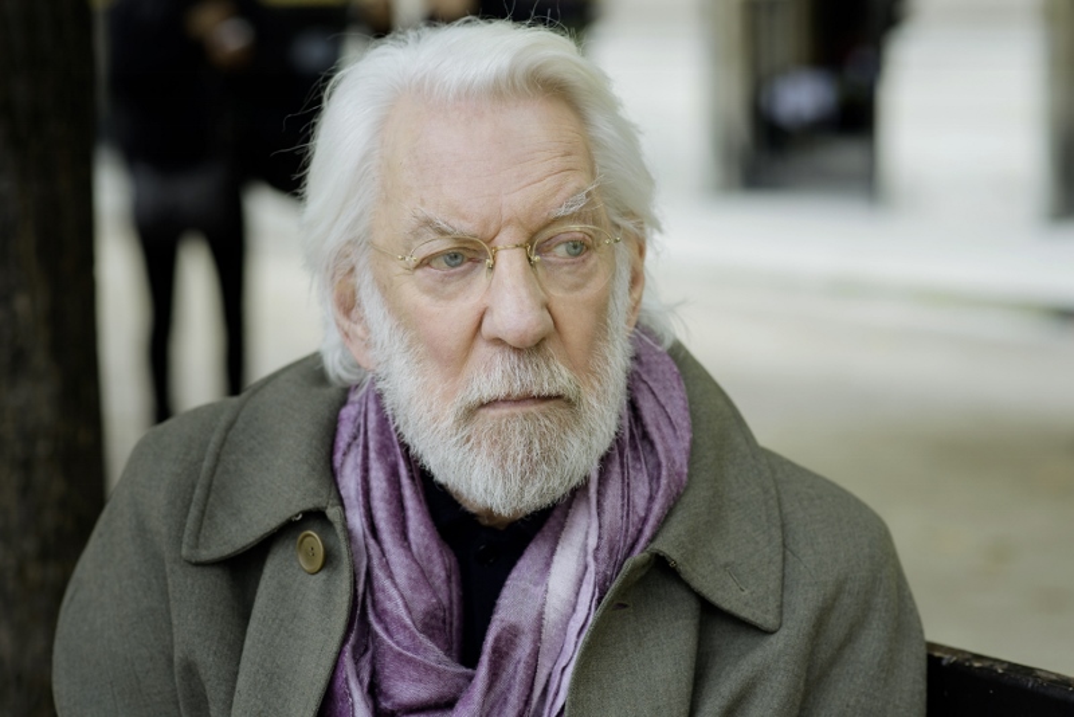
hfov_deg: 23.9
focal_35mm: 85
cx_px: 537
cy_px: 358
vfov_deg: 16.1
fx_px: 2537
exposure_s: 1/320
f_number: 4
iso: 400
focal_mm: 85
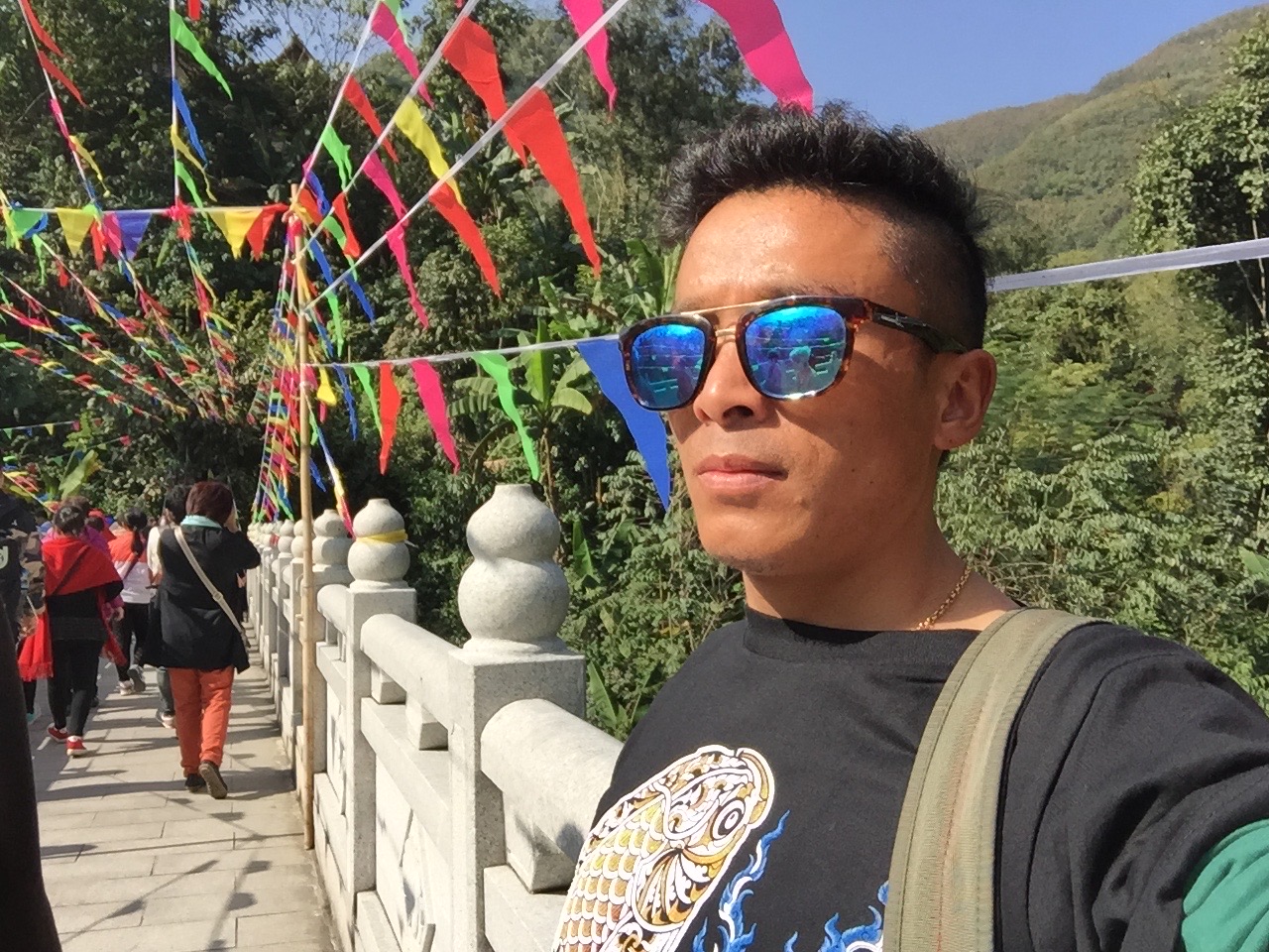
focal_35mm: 31
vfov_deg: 45.4
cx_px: 634
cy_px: 476
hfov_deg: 58.4
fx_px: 1136
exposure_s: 1/702
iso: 32
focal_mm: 2.65
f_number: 2.2
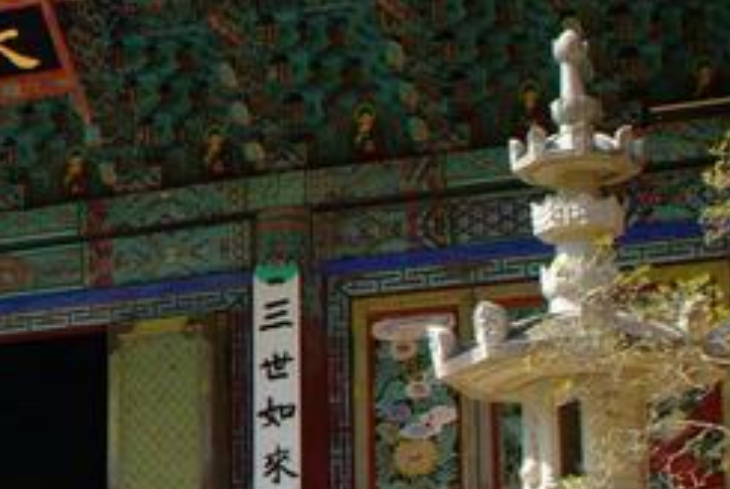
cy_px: 313
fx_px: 2436
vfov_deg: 11.4
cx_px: -180
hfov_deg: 16.3
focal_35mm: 120
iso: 160
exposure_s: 1/90
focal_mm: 28
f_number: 9.5
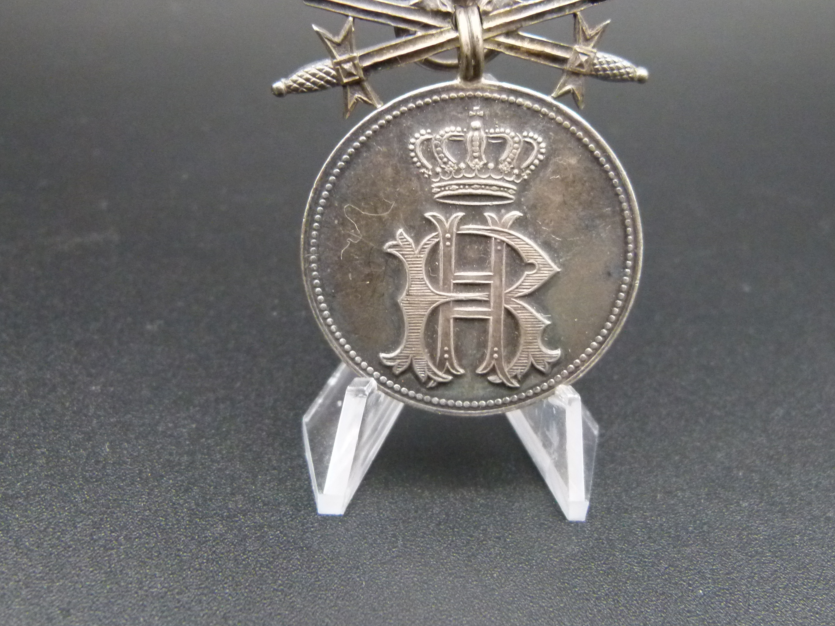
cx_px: 464
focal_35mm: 31
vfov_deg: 45.1
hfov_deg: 58.2
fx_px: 748
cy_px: 241
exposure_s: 1/60
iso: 400
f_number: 2.8
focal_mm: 4.5
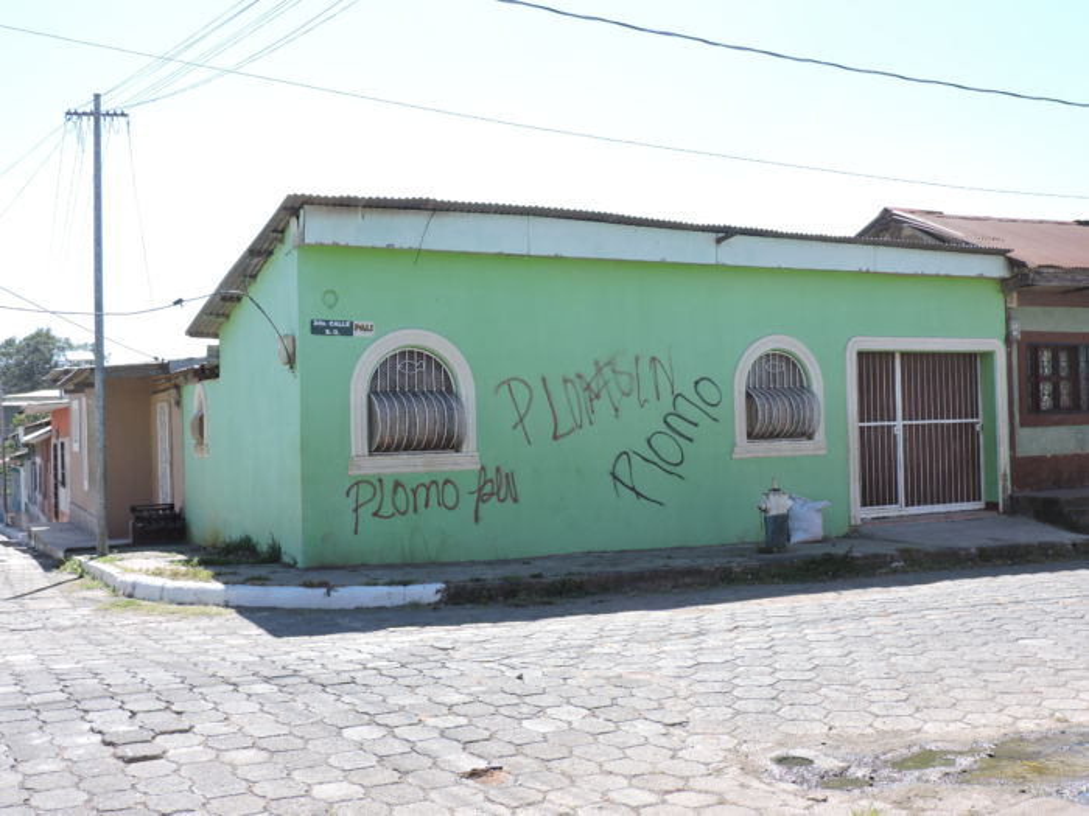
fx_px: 1258
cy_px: 408
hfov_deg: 46.8
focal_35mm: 40
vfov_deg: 36.0
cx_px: 544
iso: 100
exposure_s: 1/500
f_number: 3.3
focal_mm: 7.1
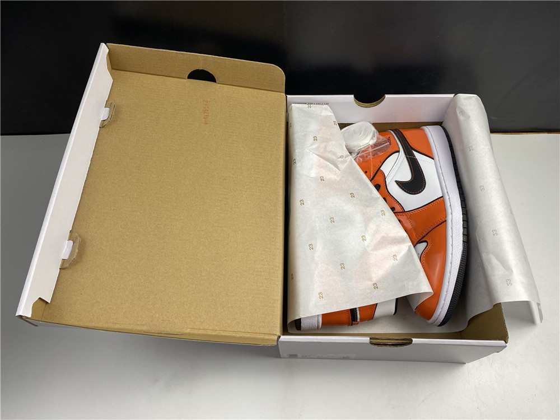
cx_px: 280
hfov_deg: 67.3
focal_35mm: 26
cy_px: 210
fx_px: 421
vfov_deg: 53.1
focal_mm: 4.25
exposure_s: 1/100
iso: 40
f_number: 1.8
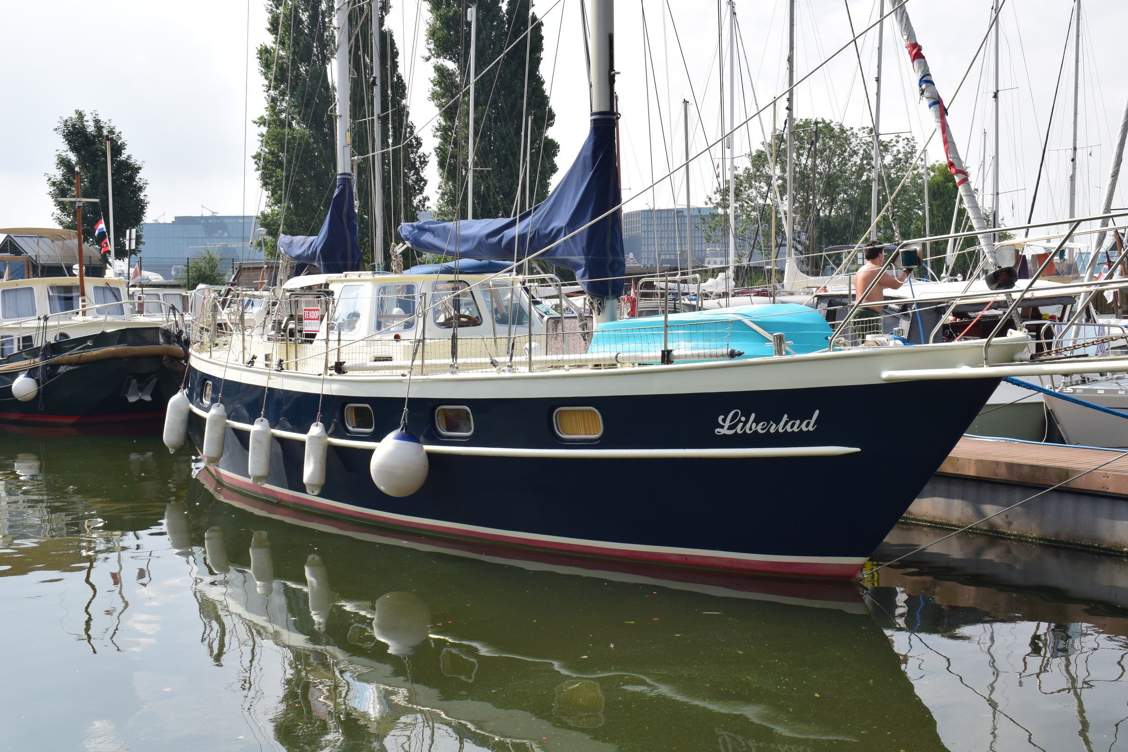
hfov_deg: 46.9
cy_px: 370
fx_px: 1301
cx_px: 566
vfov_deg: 32.2
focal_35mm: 42
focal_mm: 27
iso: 400
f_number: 11
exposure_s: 1/400
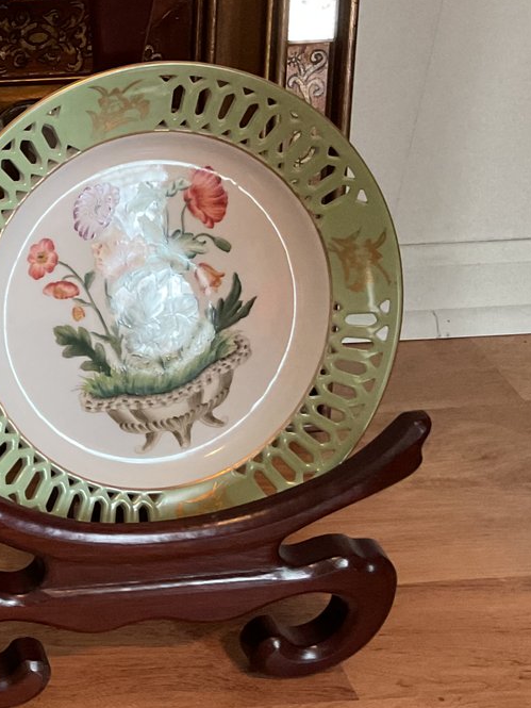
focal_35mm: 66
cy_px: 325
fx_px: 1349
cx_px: -157
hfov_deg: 20.4
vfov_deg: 29.4
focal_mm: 3
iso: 250
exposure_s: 1/30
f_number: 1.8
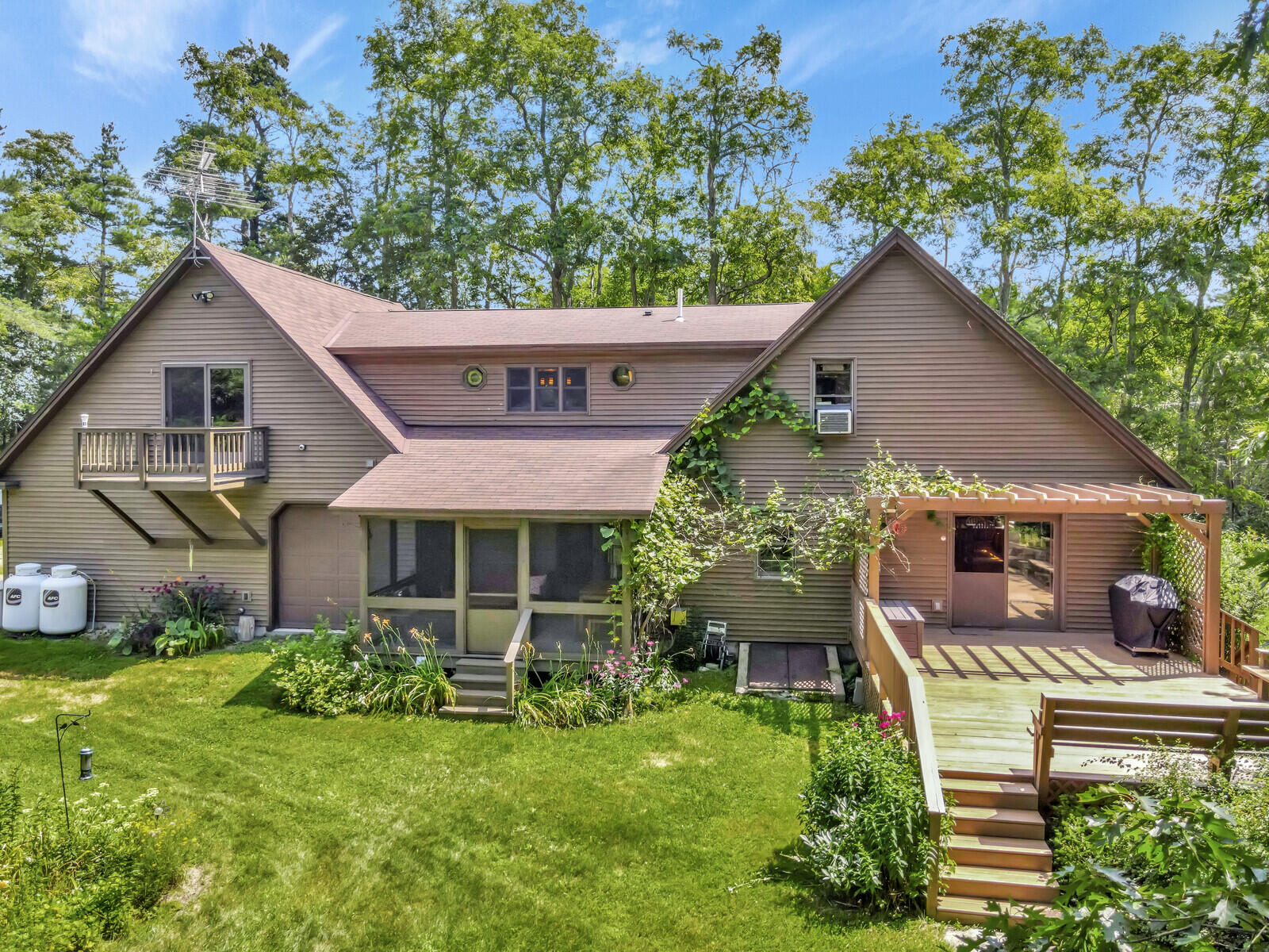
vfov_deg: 56.8
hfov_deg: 71.6
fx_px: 880
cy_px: 476
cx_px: 634
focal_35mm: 24
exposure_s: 1/400
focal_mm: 4.5
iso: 200
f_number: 2.8
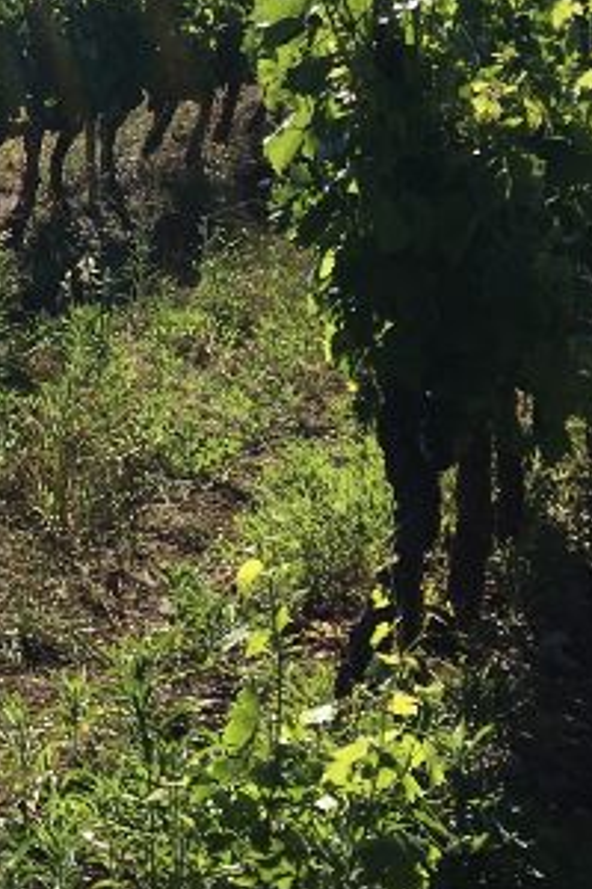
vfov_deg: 19.0
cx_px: -480
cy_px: -83
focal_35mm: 103
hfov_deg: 12.2
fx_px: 2540
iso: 25
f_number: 2.2
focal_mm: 4.15
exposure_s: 1/2198
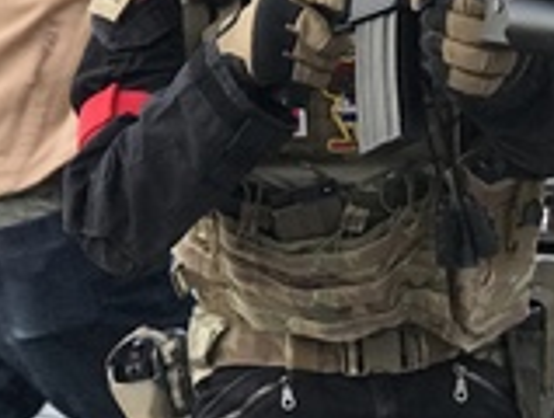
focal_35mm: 143
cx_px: 390
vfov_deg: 10.4
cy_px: 80
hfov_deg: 13.7
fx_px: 2294
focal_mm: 6.6
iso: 160
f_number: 2.8
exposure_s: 1/60
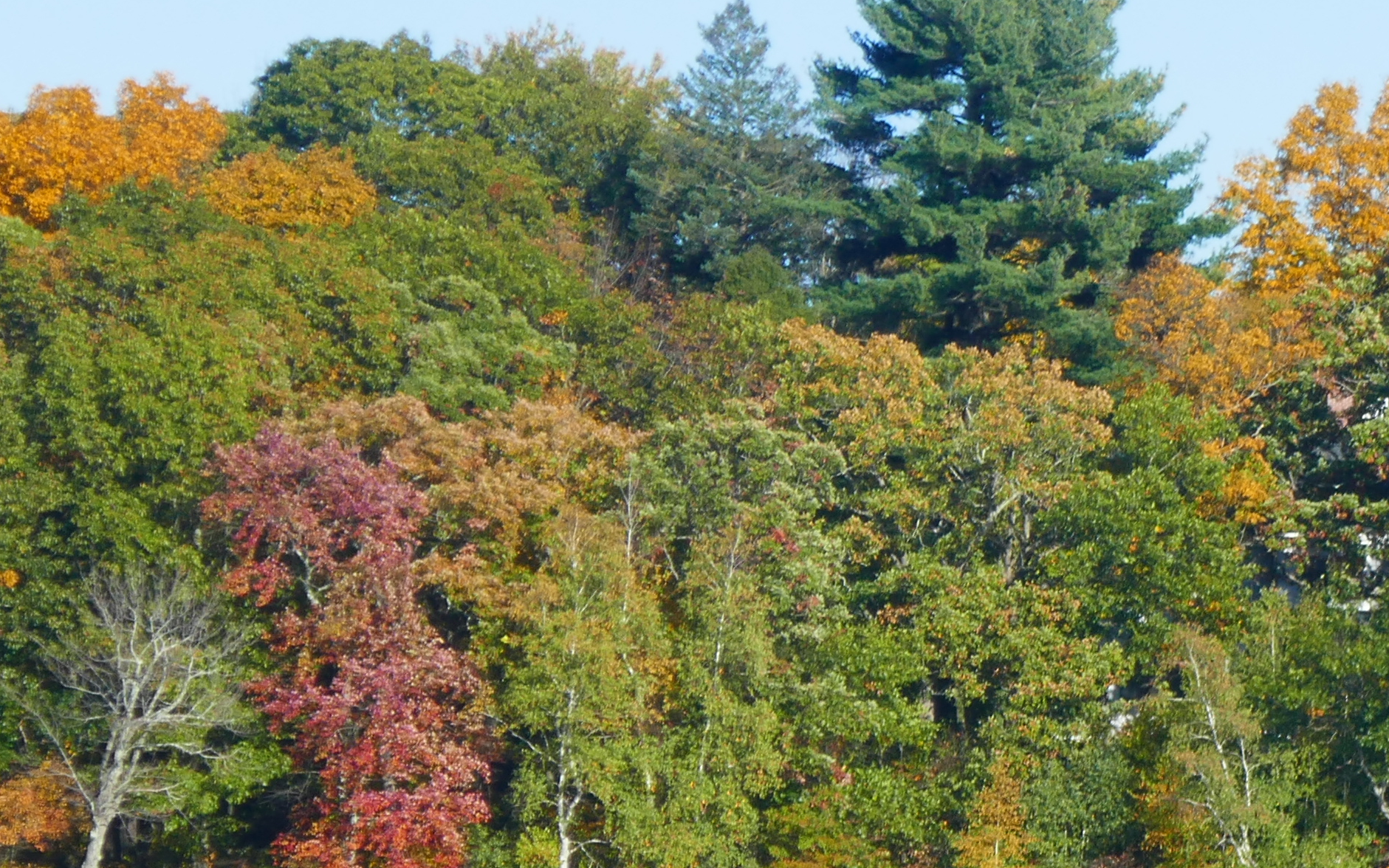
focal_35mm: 332
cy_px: 988
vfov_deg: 3.9
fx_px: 12569
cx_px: 1611
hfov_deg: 6.3
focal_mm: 40.7
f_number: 5.4
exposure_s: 1/500
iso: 125
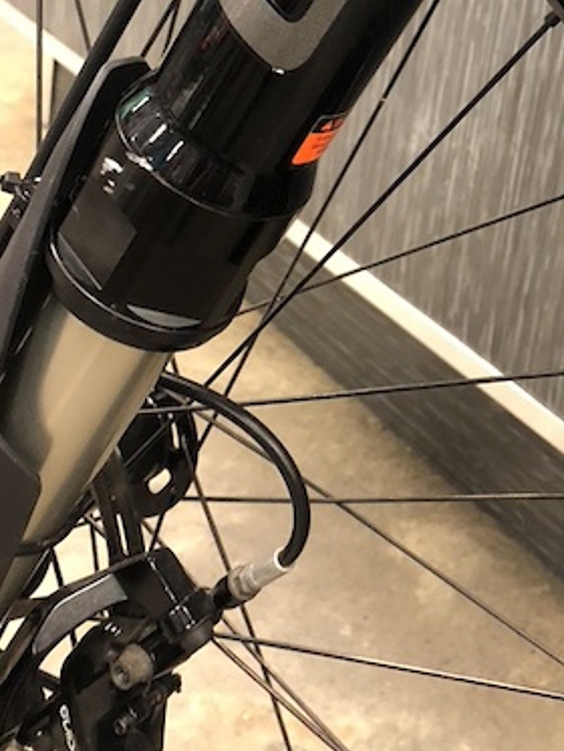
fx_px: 1303
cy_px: 36
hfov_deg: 23.5
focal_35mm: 60
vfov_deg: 30.4
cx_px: 556
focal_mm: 3.99
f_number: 1.8
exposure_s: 1/9
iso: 100
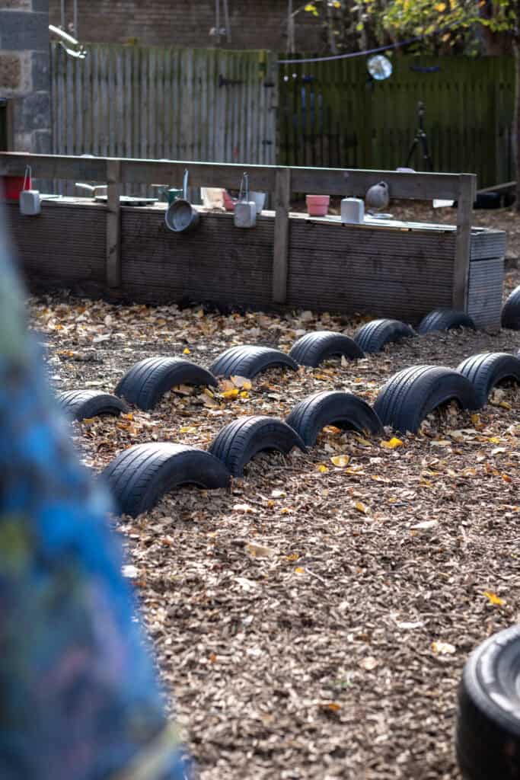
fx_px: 1819
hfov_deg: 16.3
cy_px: 390
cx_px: 260
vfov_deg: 24.2
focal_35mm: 84
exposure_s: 1/500
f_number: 2.8
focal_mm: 56
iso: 250
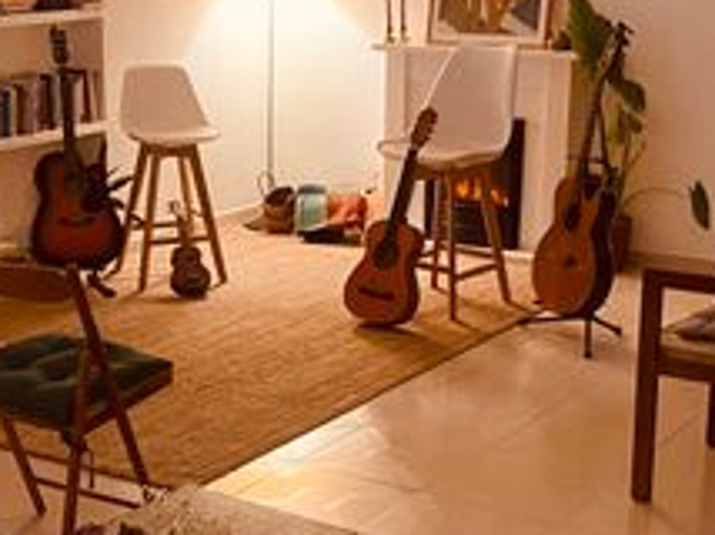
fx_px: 1506
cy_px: 328
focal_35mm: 73
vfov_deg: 20.1
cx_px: 210
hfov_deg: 26.5
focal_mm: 4.25
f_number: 1.8
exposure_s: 1/25
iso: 640
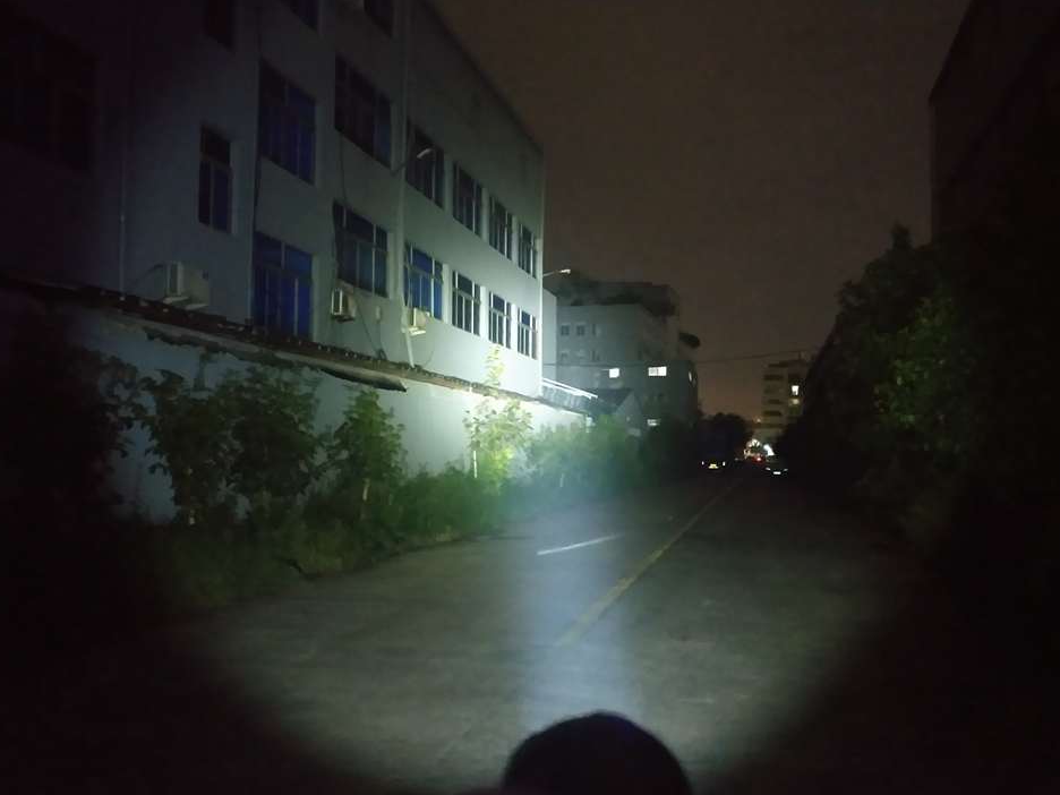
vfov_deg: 40.7
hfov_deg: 52.6
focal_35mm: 35
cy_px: 433
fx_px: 1072
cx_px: 571
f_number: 2
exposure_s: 1/12
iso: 9746
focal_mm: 4.5
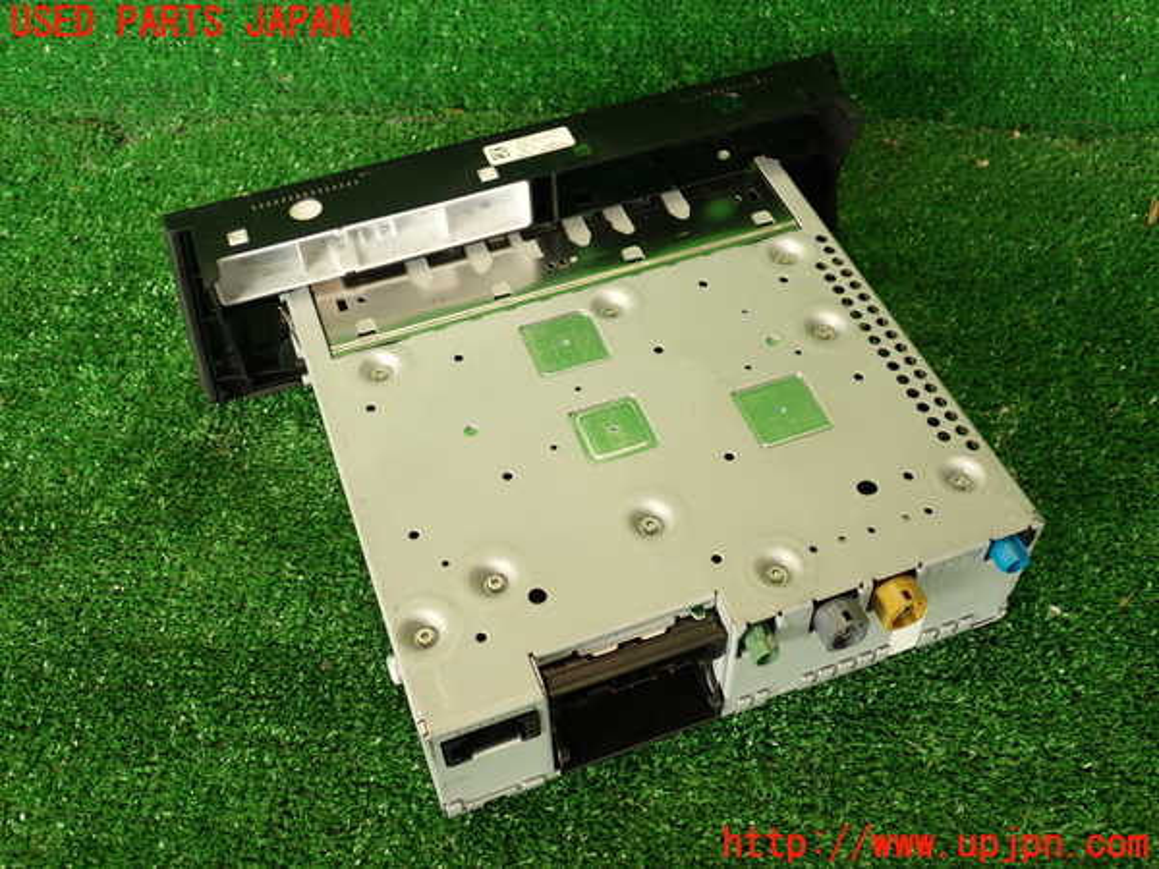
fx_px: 1205
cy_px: 434
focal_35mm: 36
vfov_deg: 39.7
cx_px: 580
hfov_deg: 51.4
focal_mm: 6.37
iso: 200
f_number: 2.5
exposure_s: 1/50
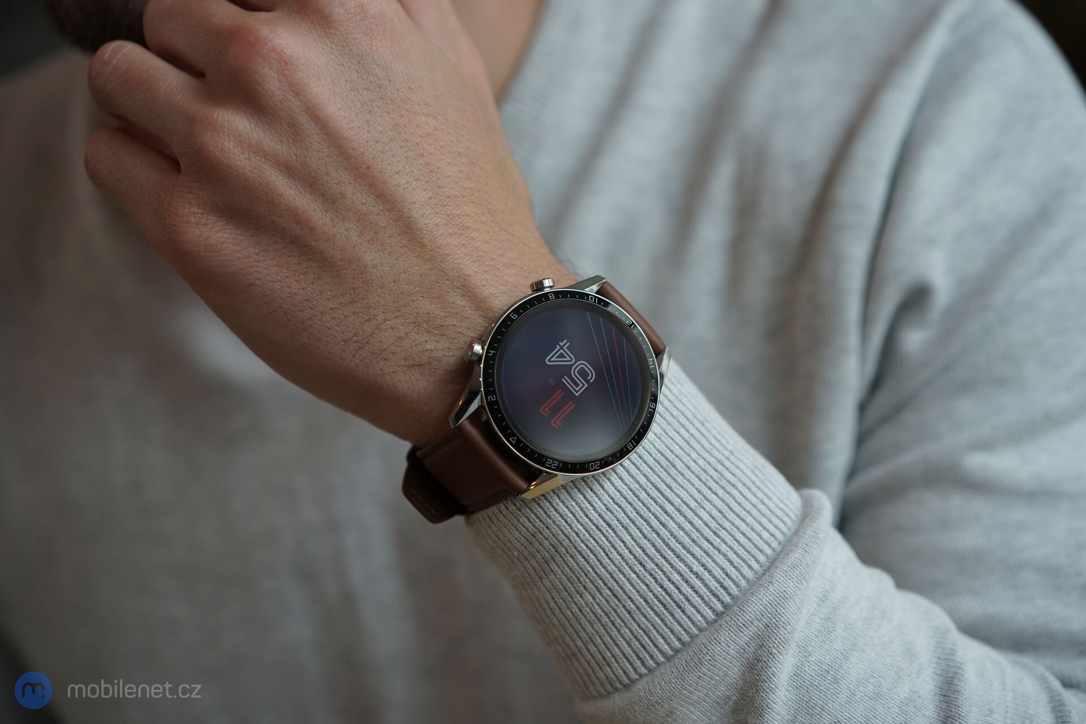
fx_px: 1659
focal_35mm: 55
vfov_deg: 24.6
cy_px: 362
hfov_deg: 36.2
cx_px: 543
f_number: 3.5
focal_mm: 55
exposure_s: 1/250
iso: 800
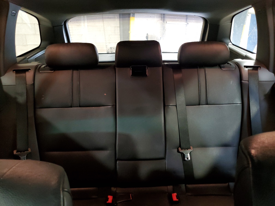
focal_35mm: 26
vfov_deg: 53.1
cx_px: 138
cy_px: 103
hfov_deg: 67.3
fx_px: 207
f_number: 1.5
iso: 382
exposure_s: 1/17
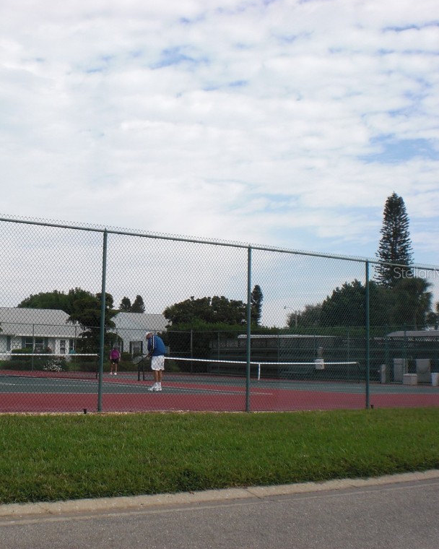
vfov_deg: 37.3
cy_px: 272
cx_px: 92
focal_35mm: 50
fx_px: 812
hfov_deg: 29.6
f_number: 5.6
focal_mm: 6.3
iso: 64
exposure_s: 1/320
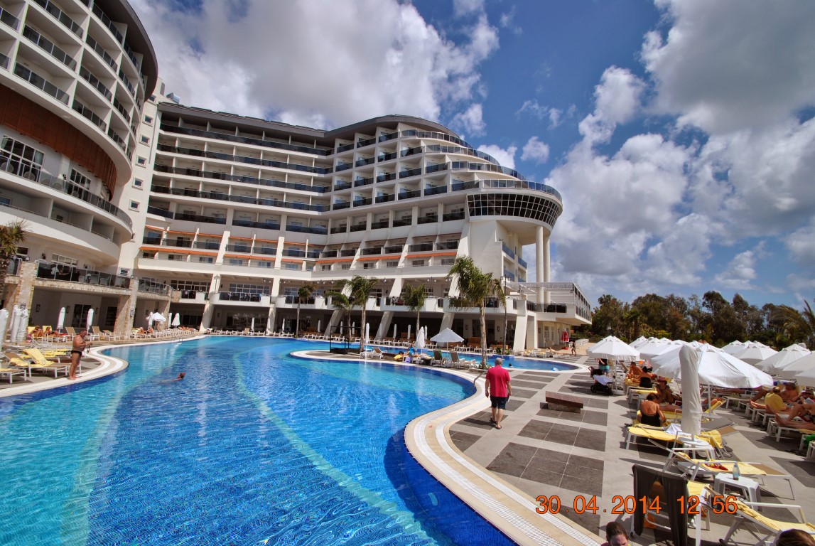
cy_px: 273
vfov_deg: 77.5
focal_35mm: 15
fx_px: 340
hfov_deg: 100.3
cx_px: 408
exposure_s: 1/400
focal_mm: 10
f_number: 10
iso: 100
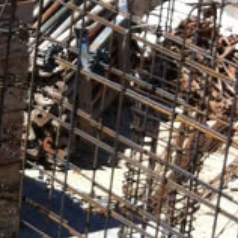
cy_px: 18
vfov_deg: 9.9
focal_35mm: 176
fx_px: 1369
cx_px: -258
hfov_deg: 9.2
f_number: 2.8
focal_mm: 3.85
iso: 80
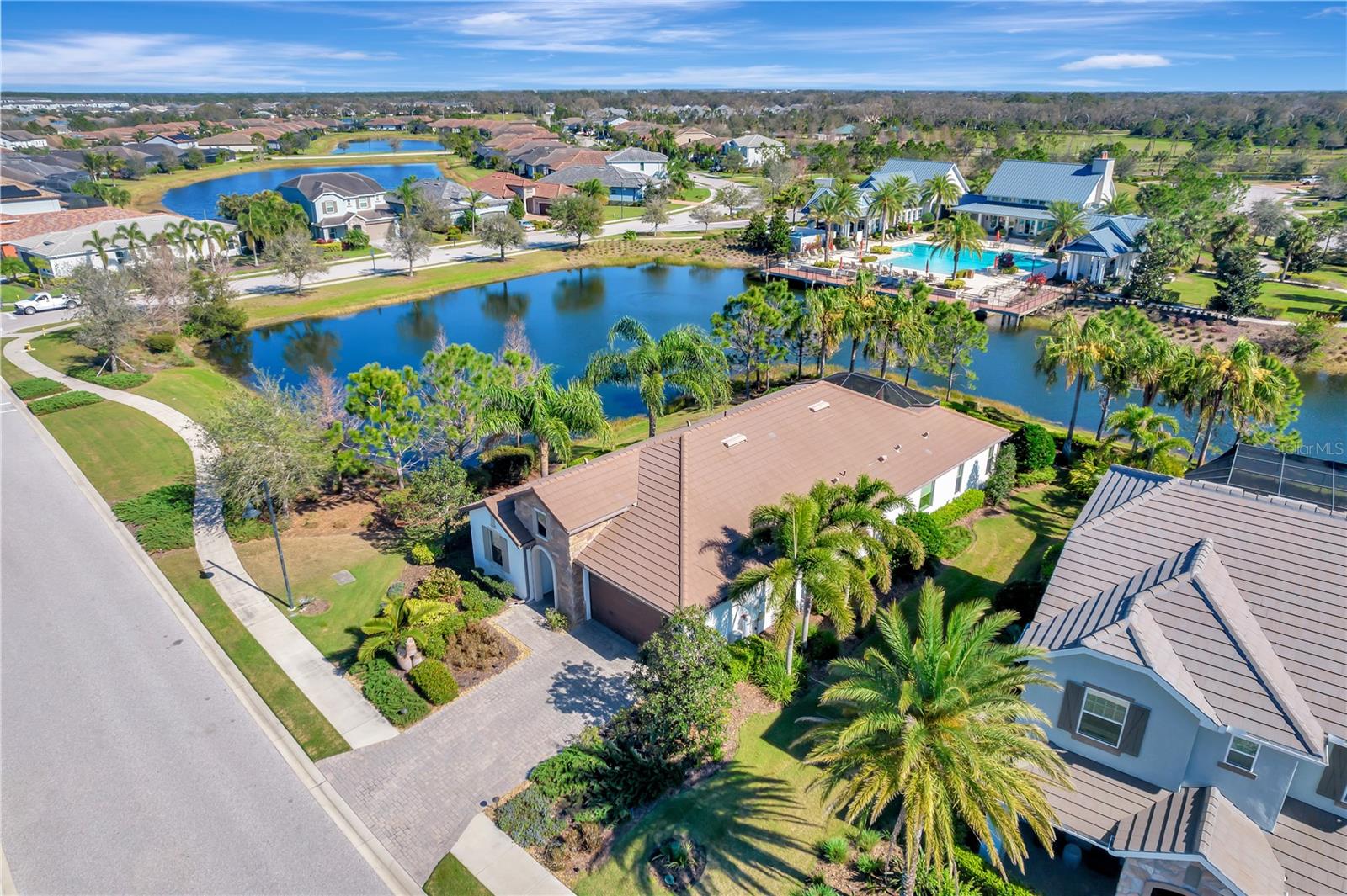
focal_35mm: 22
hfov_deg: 78.6
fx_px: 823
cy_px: 448
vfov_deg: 57.2
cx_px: 674
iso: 110
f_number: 2.8
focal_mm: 8.38
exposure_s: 1/1250
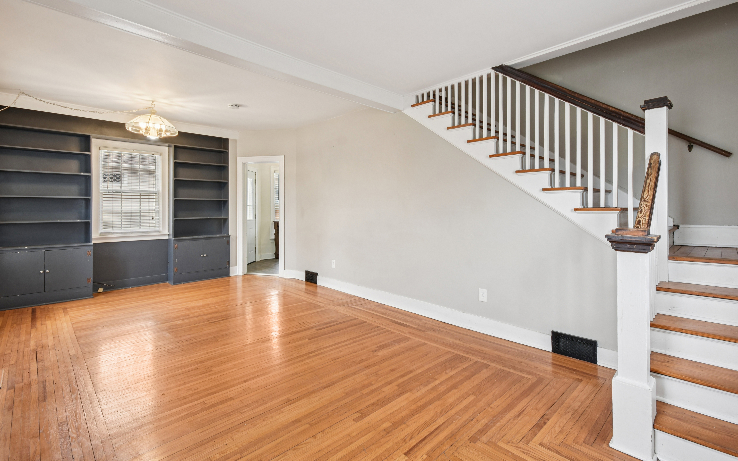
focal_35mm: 16
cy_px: 204
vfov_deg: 71.0
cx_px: 372
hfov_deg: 97.8
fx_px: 322
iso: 400
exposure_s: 1/10
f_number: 8
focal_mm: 10
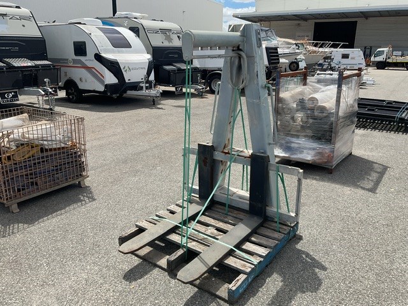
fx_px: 342
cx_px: 204
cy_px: 153
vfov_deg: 48.2
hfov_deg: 61.7
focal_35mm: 29
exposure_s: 1/1534
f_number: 1.8
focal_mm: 3
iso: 16
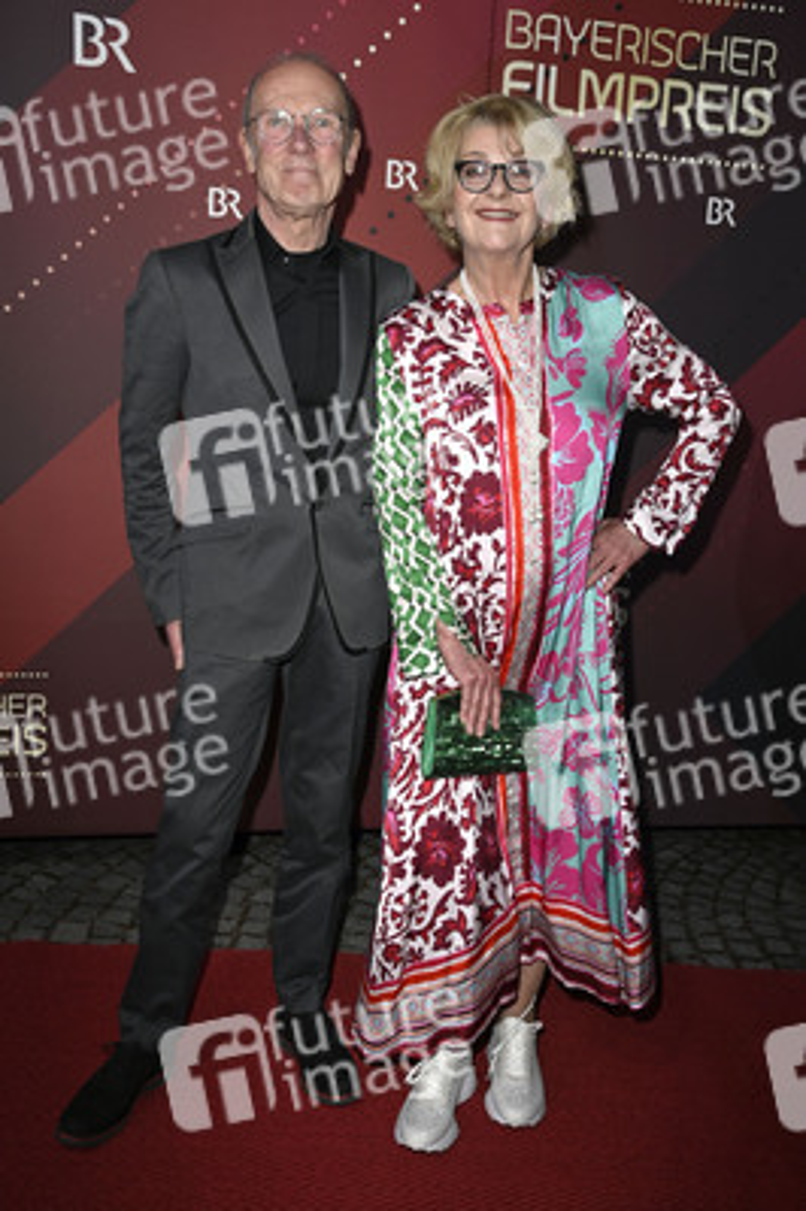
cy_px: 606
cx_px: 403
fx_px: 1177
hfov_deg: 37.8
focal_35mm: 35
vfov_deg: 54.5
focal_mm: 35
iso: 800
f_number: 5.6
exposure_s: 1/160
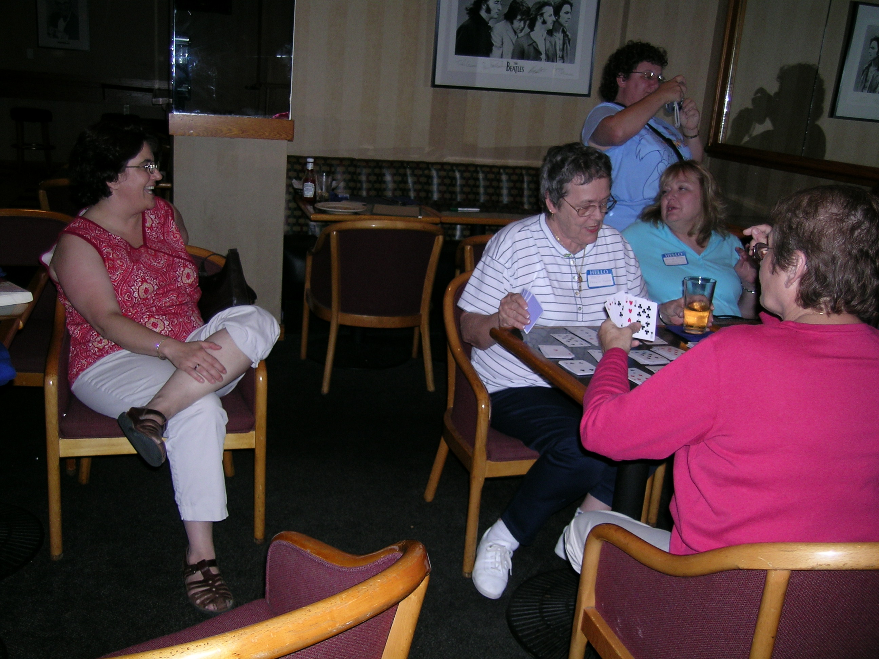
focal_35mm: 35
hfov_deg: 52.6
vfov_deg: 40.7
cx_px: 440
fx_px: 889
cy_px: 330
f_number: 3
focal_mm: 7.2
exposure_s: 1/60.1
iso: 65
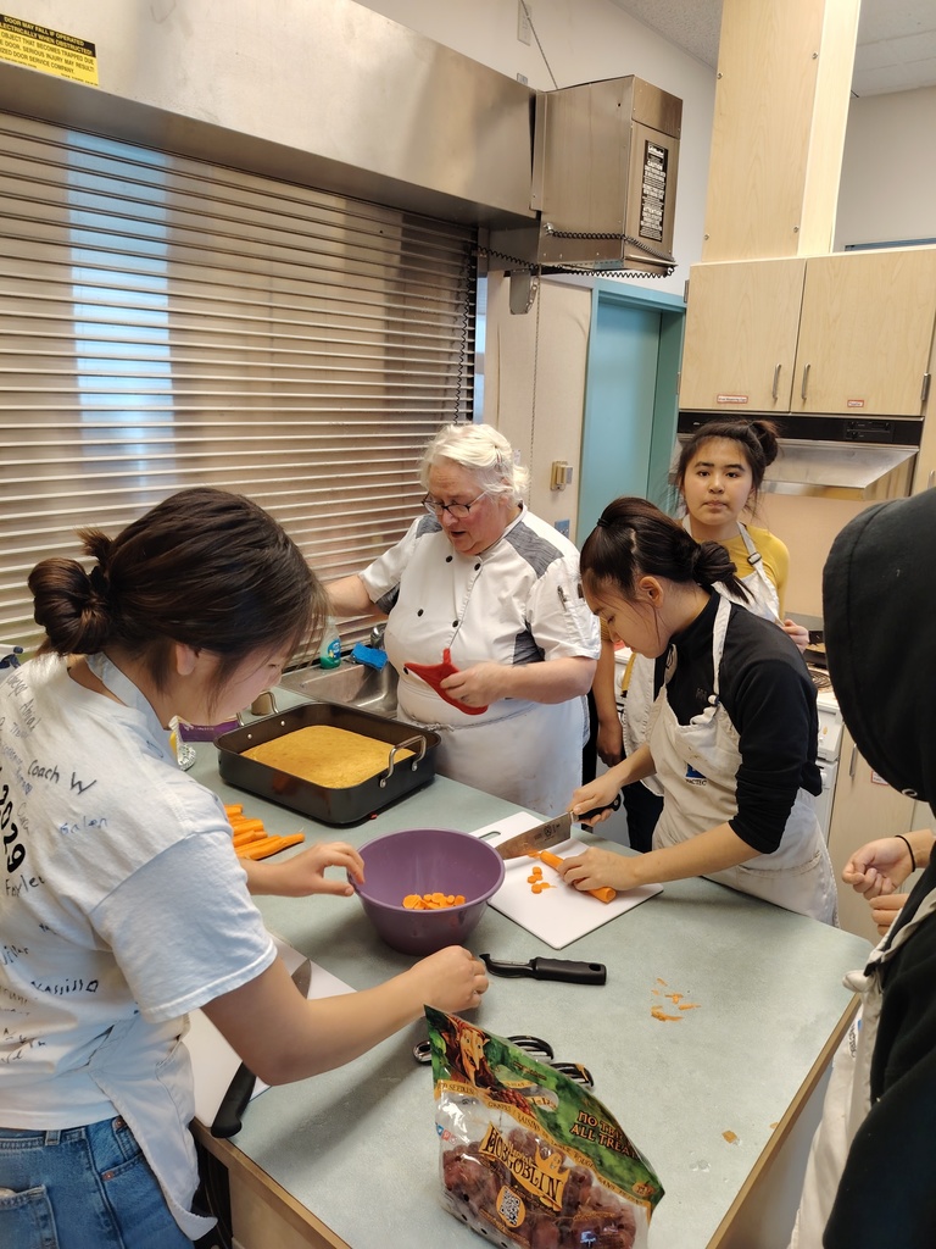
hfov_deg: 56.8
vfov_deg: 71.6
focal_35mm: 24
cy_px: 624
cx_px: 468
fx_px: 865
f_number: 1.75
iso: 869
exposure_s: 1/100
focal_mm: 5.25
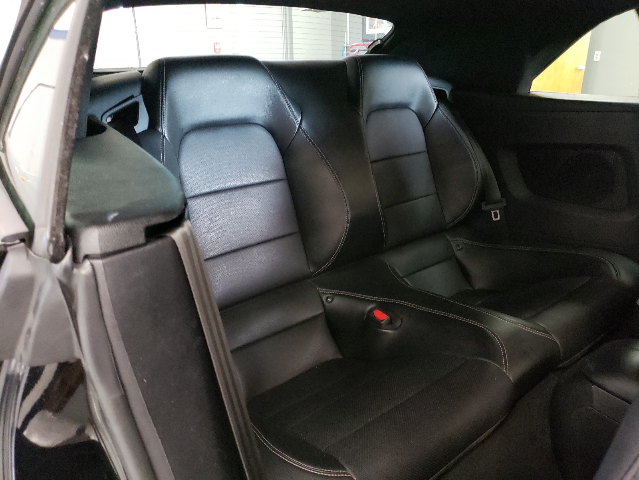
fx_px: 480
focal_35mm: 26
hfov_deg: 67.3
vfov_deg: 53.1
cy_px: 240
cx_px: 320
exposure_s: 1/24
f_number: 1.5
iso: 661
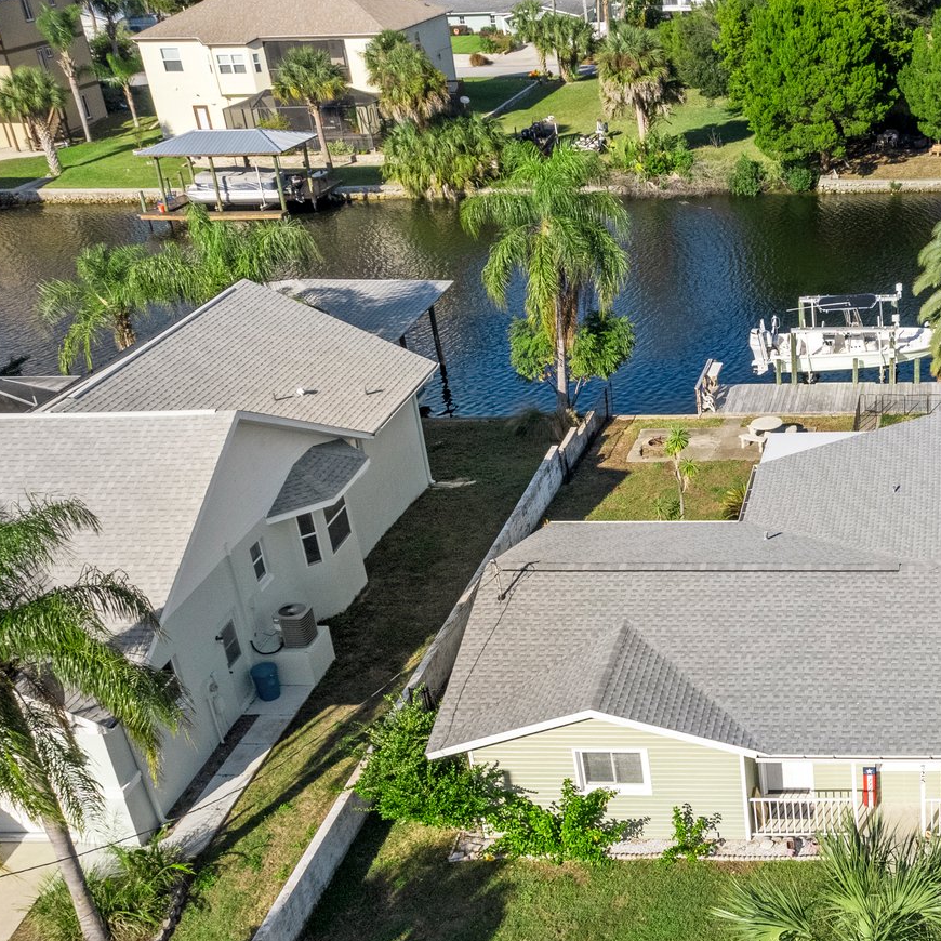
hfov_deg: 35.8
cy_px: 560
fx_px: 1353
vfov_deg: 38.2
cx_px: 867
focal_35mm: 44
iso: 140
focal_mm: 8.38
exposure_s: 1/4000
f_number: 2.8
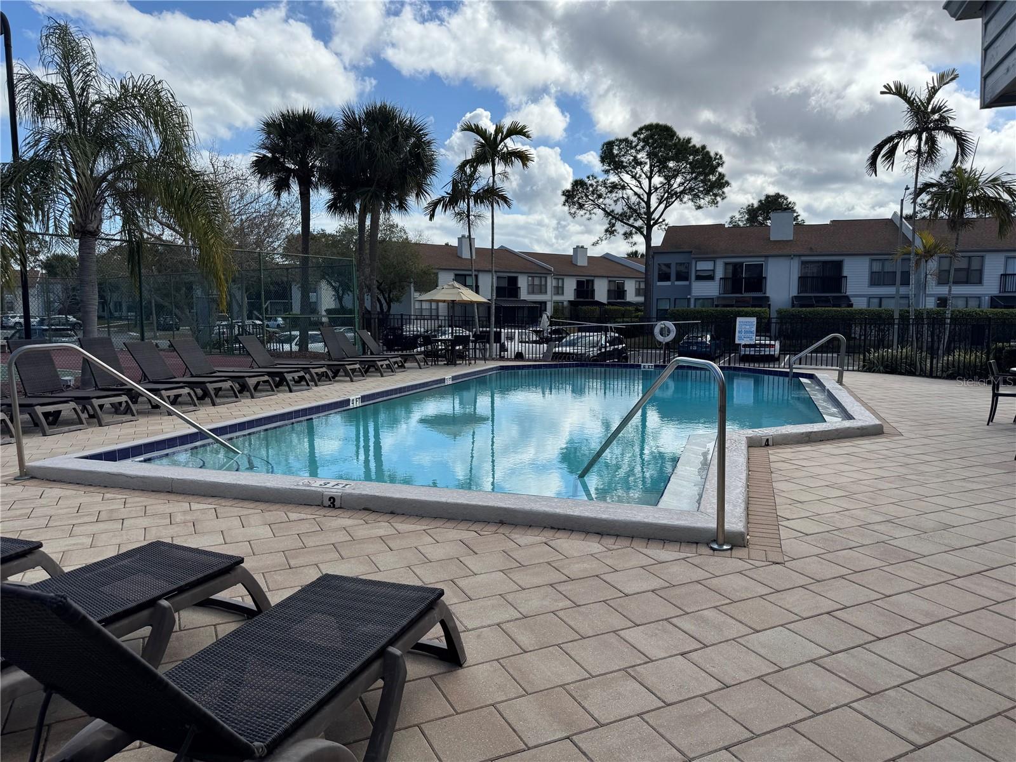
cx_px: 508
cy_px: 381
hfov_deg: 71.6
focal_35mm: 24
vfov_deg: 56.8
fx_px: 704
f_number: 1.78
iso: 80
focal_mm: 6.76
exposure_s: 1/5814
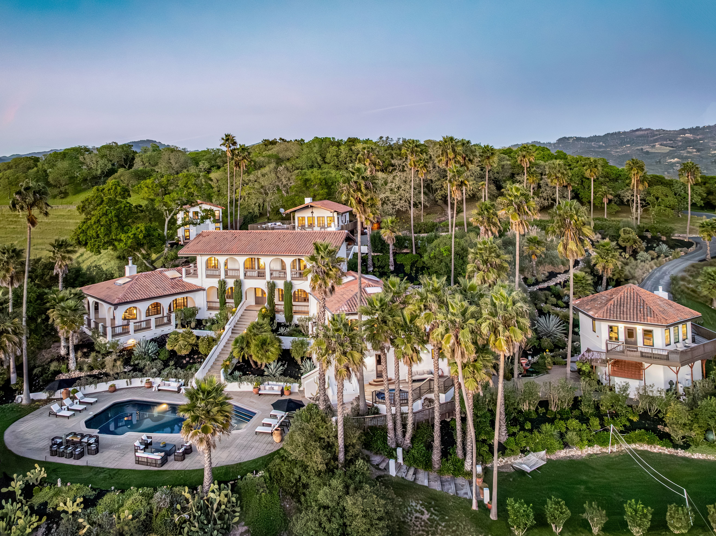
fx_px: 496
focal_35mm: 24
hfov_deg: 71.6
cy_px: 268
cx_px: 358
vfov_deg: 56.8
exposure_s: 1/100
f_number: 2.8
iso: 800
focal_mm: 12.29
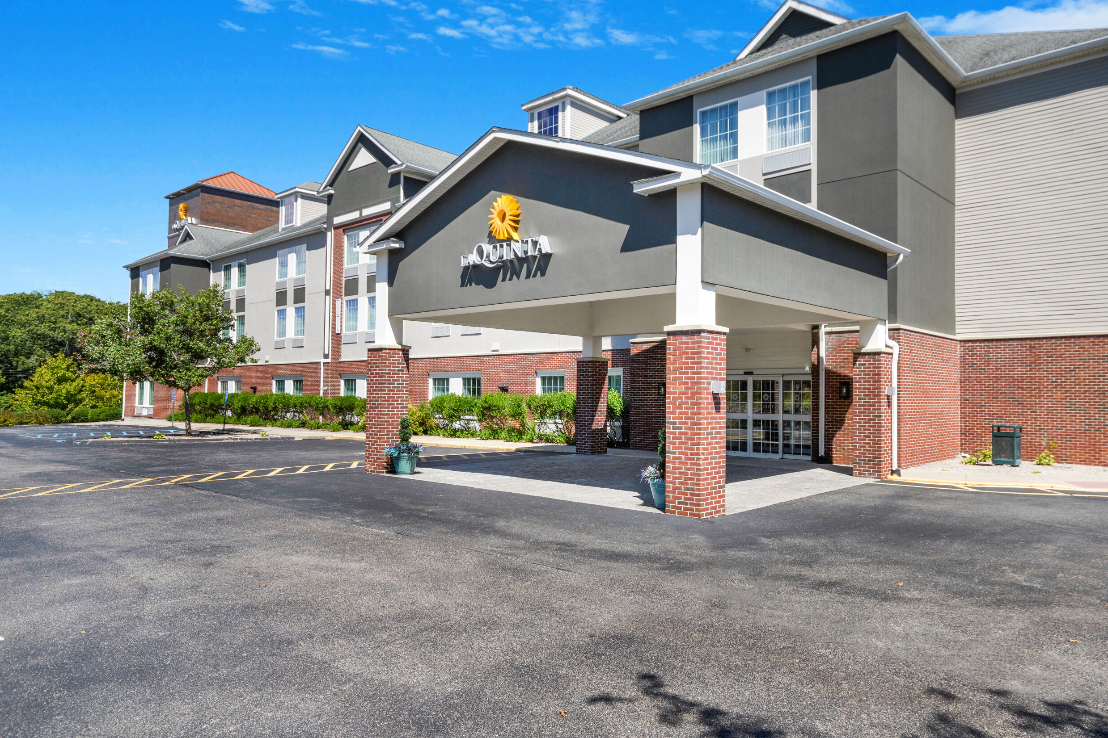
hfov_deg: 73.9
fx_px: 726
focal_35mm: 24
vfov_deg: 53.9
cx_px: 661
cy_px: 357
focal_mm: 13
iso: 400
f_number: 8
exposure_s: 1/250
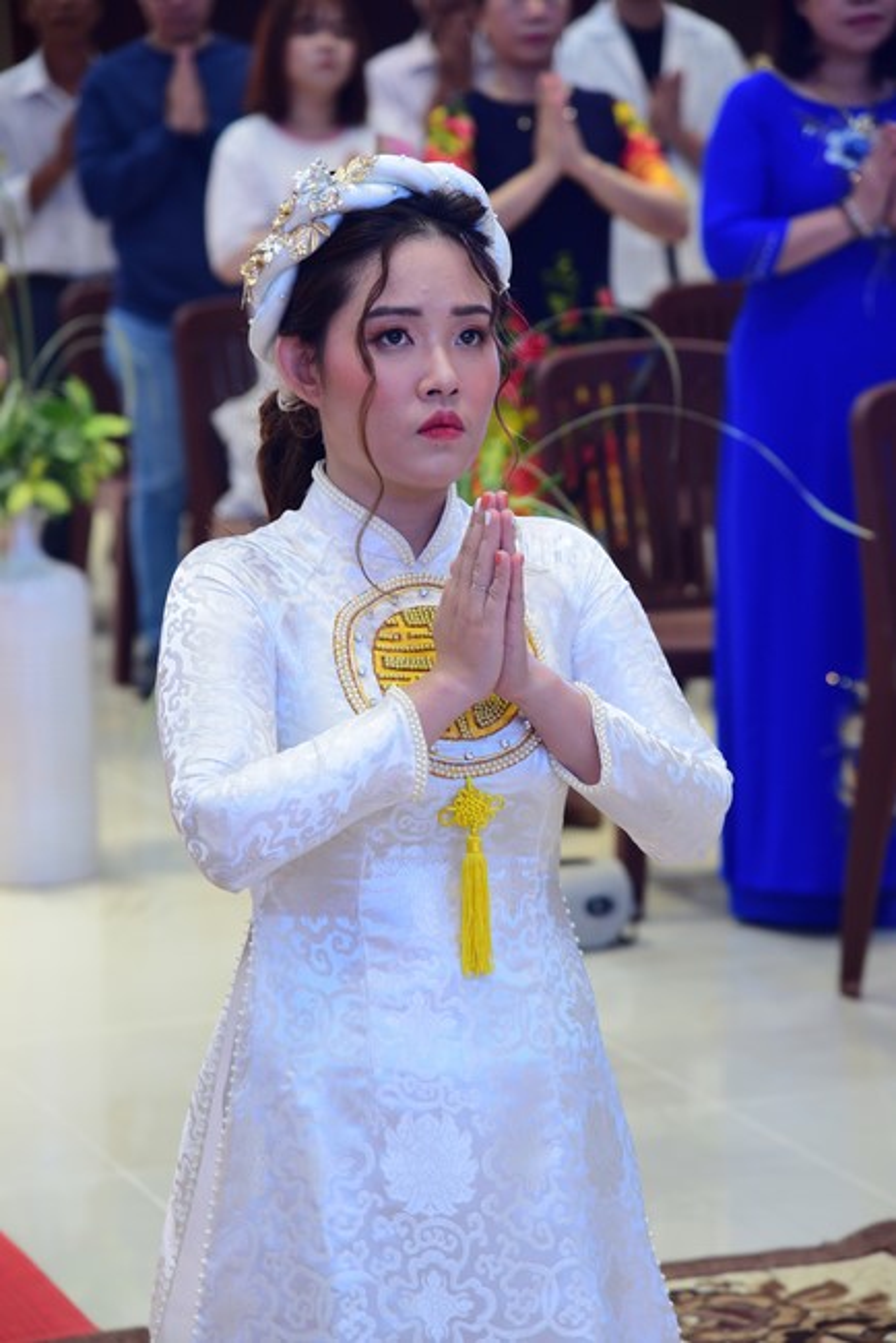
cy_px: 672
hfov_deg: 11.4
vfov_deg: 17.1
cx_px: 448
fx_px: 4475
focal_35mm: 120
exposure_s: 1/80
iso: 1250
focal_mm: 120
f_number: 5
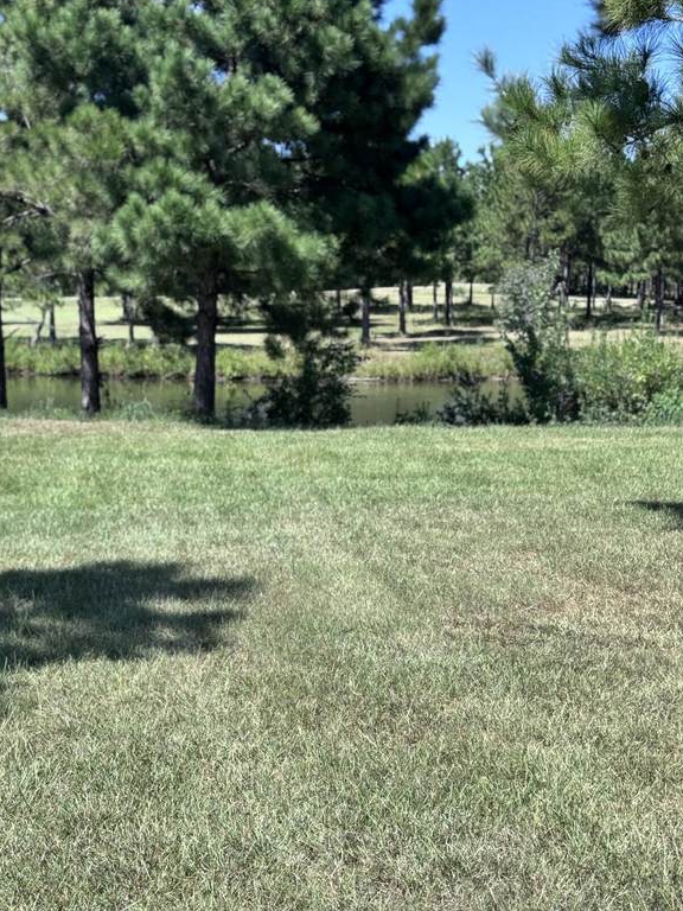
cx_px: 272
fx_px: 1578
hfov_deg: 24.4
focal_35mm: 60
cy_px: 533
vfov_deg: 32.1
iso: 64
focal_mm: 6.76
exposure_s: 1/2833
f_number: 1.78
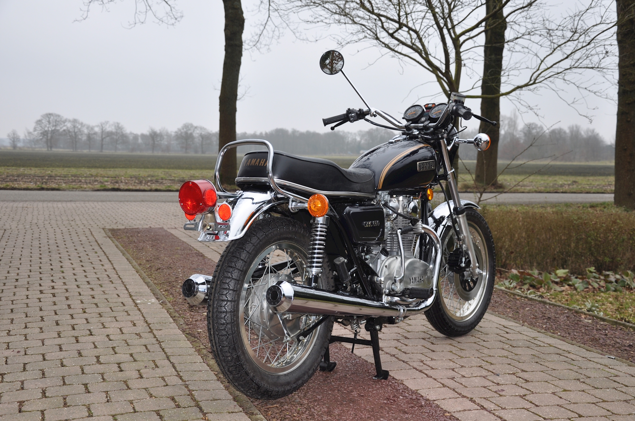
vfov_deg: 28.0
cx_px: 318
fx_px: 846
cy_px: 210
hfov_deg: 41.2
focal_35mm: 48
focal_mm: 32
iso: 200
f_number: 5.6
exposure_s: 1/200
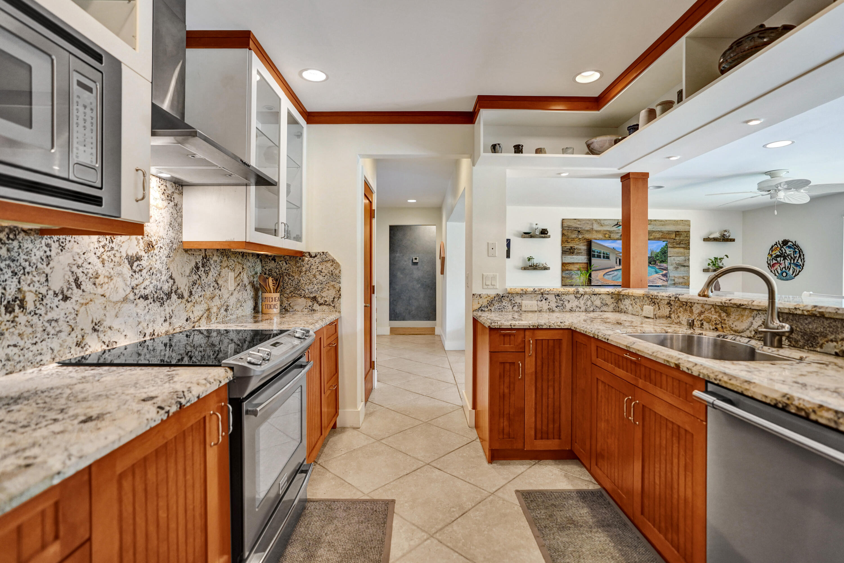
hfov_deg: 96.7
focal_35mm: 16
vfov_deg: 73.7
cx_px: 422
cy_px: 282
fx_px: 375
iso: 800
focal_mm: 16
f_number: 2.8
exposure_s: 1/500
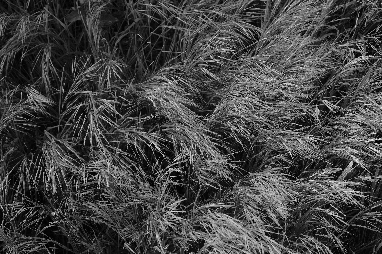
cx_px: 191
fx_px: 562
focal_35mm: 53
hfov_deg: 37.5
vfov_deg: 25.5
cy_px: 127
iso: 200
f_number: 5
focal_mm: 35.3
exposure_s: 1/160
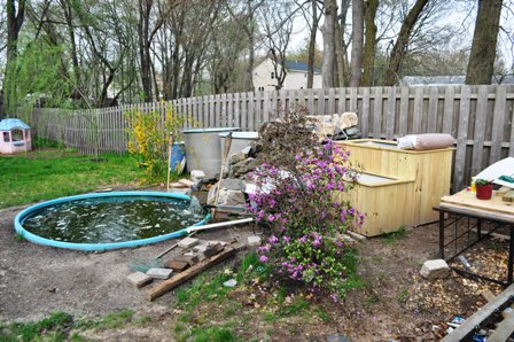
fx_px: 385
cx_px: 257
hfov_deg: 67.4
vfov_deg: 47.9
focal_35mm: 27
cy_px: 171
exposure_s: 1/125
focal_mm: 18
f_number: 5.6
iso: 220
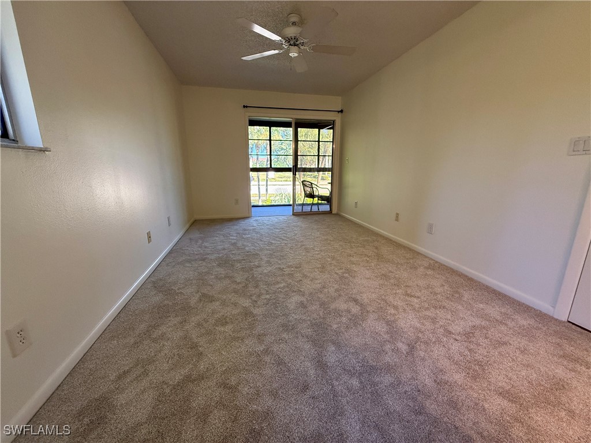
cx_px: 296
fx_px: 239
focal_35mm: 14
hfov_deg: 102.1
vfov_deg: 85.7
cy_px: 222
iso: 250
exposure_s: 1/120
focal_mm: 2.22
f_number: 2.2
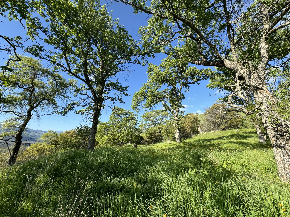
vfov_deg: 85.7
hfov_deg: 102.1
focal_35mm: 14
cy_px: 108
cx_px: 145
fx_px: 117
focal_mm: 2.22
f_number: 2.2
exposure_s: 1/1034
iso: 50
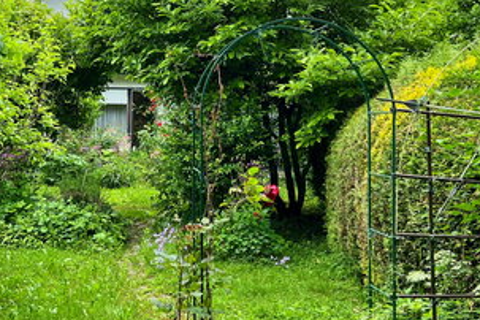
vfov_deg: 24.2
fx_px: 747
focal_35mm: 56
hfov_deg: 35.3
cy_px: 128
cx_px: 164
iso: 50
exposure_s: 1/476
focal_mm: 5.7
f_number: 1.5
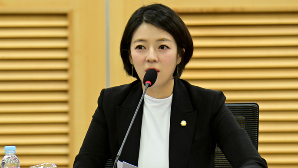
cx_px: 157
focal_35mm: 452
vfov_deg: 2.7
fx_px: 3572
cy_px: 98
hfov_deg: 4.8
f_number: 9
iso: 6400
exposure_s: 1/250
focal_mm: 370
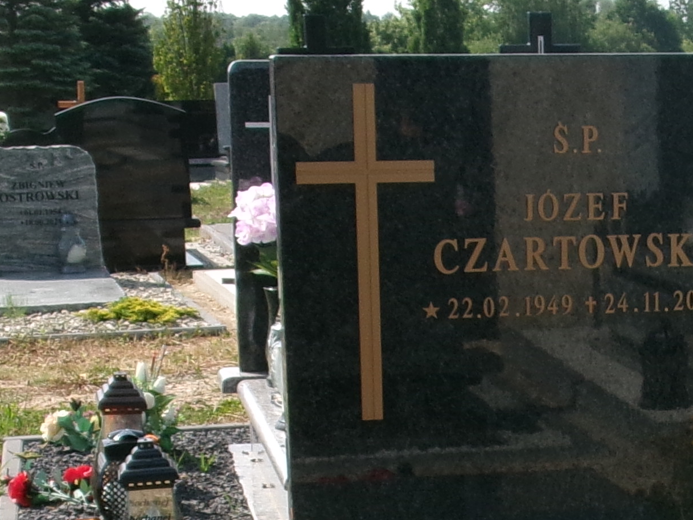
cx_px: 607
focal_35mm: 106
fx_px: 2122
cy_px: 614
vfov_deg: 13.6
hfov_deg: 18.3
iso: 100
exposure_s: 1/100
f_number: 10.8
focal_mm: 5.1
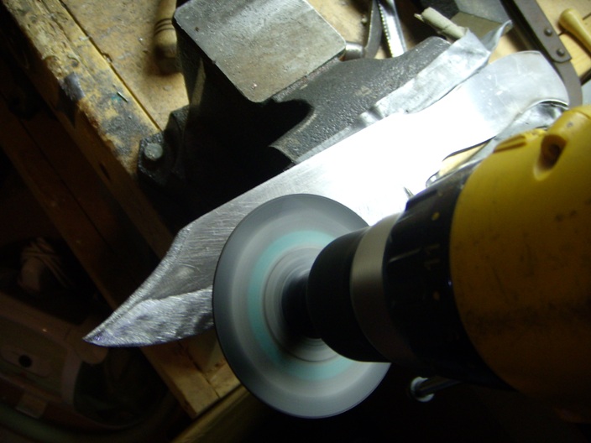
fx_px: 649
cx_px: 296
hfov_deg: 49.0
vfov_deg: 37.7
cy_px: 222
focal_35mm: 38
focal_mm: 6.4
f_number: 3.5
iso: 100
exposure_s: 1/19.3
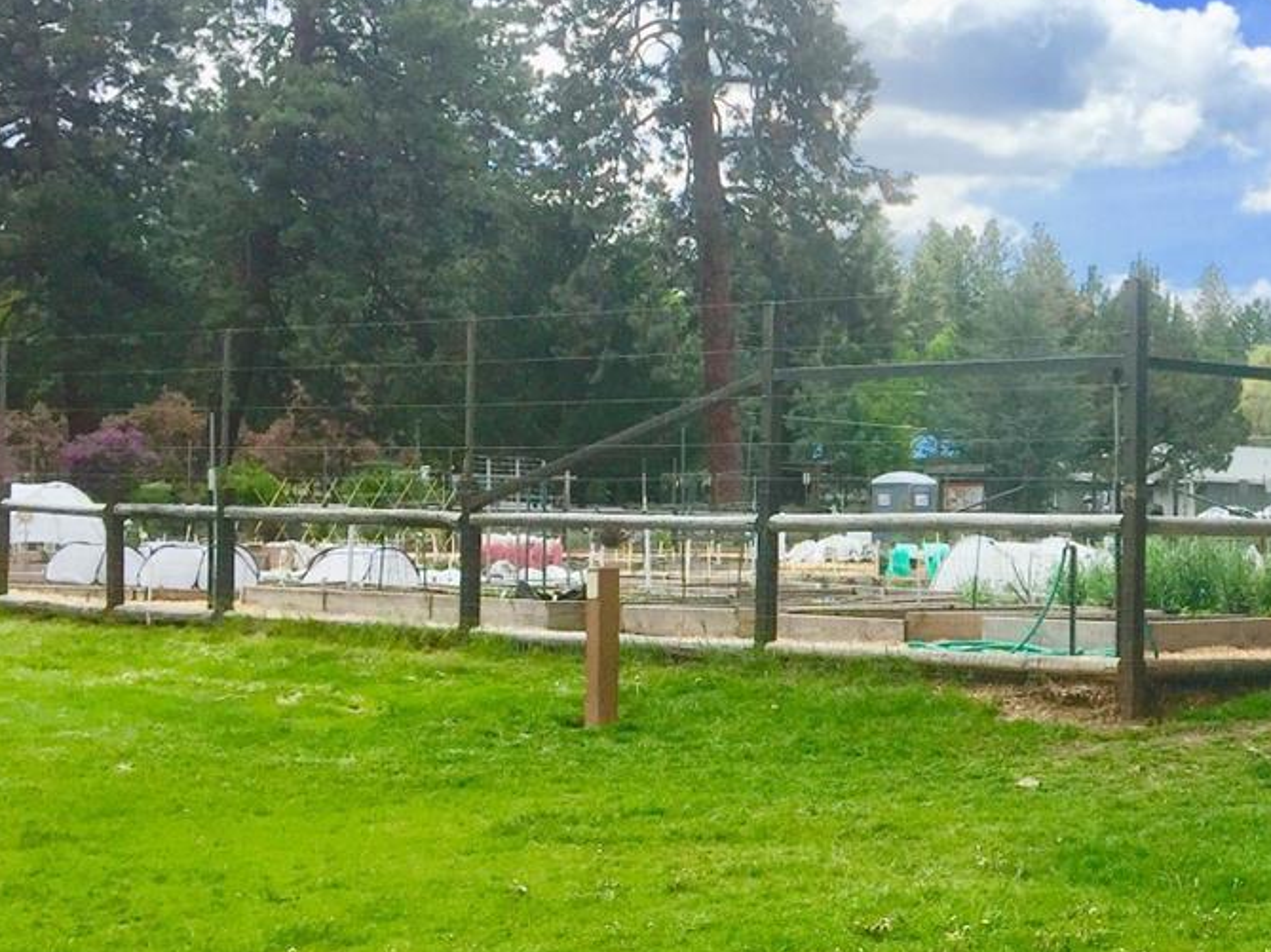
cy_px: 477
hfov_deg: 28.0
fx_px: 2385
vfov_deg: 22.6
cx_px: 1284
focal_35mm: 65
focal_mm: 4.15
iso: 32
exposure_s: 1/1647
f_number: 2.2
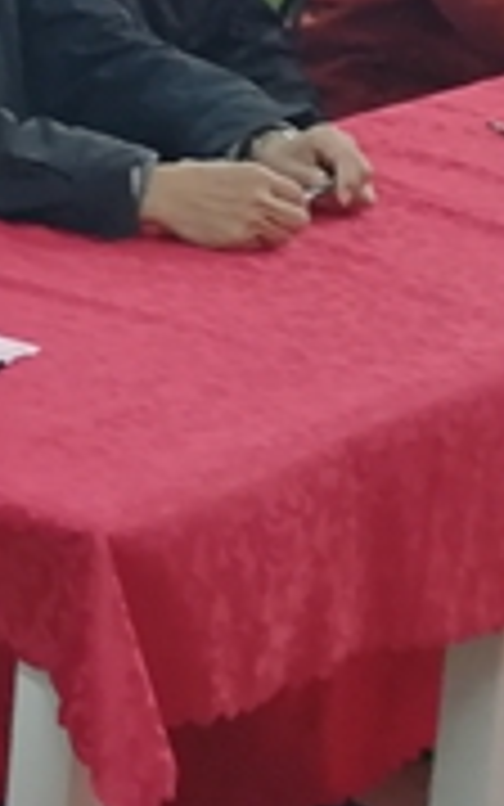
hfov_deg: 8.2
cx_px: -990
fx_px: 2986
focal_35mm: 136
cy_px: -344
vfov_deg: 14.5
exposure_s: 1/33.3
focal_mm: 3.96
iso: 320
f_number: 1.8
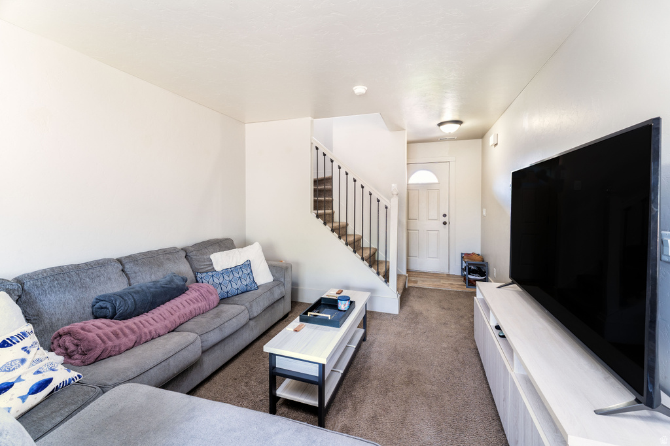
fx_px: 260
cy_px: 223
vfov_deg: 81.2
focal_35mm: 14
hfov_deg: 104.3
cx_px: 335
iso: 320
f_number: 7.1
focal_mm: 14
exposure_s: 1/8
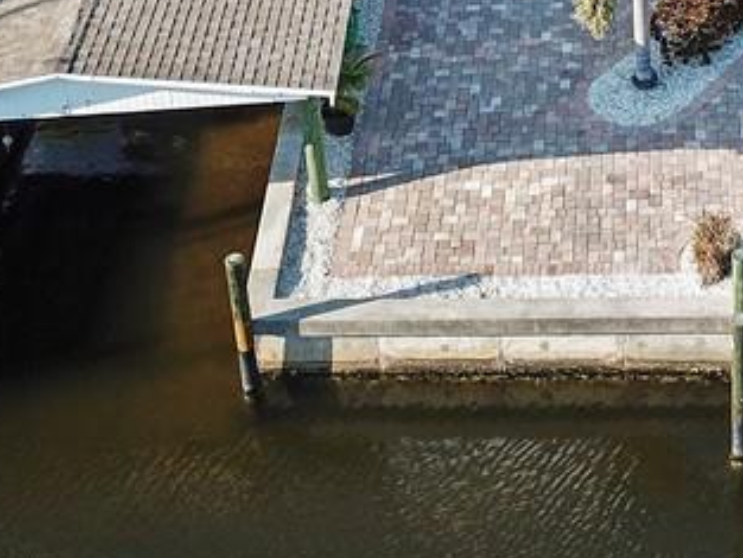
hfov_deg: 22.1
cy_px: -266
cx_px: 762
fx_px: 1825
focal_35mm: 85
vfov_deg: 16.0
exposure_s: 1/460
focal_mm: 4.73
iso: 100
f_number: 2.2
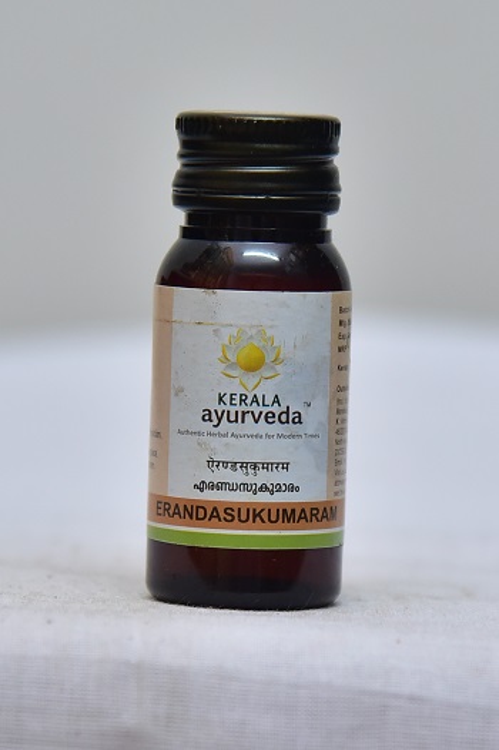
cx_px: 250
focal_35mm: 120
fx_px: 2498
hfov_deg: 11.4
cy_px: 375
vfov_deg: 17.1
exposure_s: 1/125
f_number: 4.5
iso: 1600
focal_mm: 120
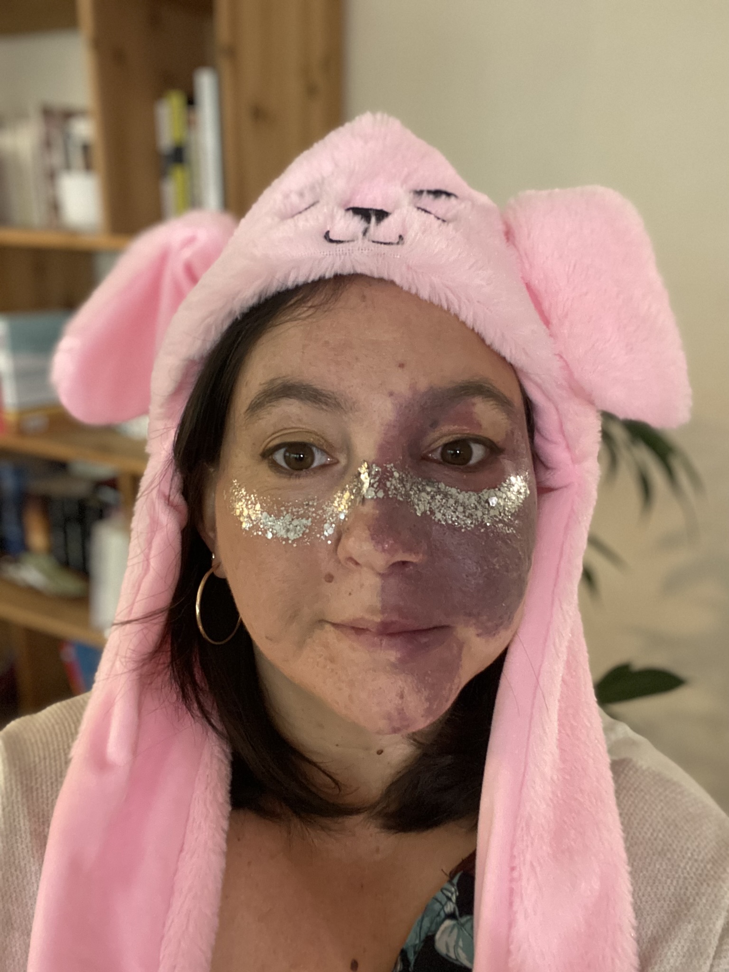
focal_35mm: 30
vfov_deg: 60.0
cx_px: 364
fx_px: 842
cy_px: 486
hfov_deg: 46.8
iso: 640
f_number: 2.2
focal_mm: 2.71
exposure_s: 1/25
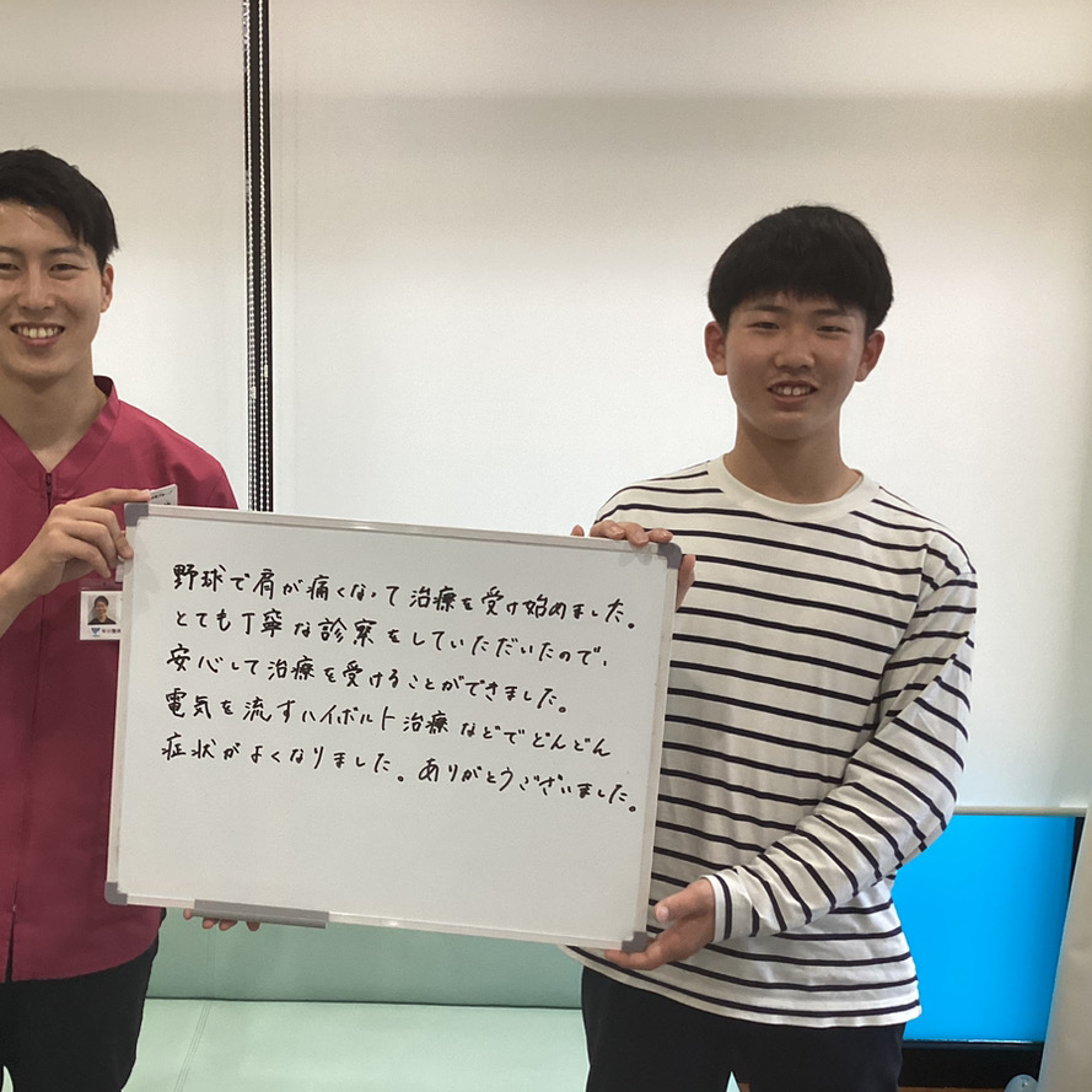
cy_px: 545
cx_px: 403
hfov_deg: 44.5
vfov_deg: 44.9
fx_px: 1321
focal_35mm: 37
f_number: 2.4
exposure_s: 1/60
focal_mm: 3.3
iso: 160
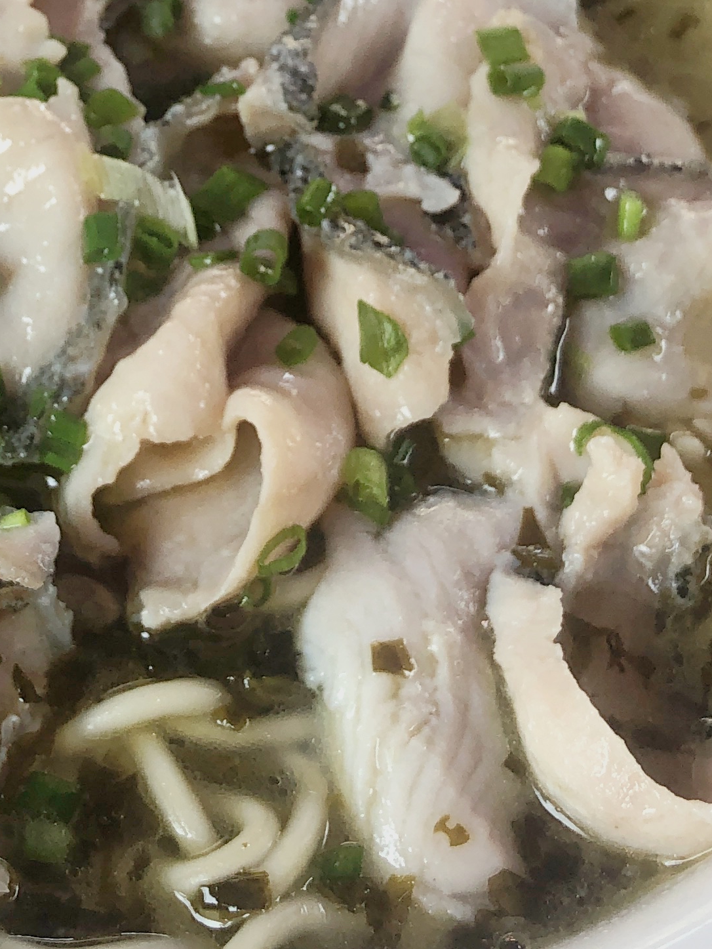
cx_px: 165
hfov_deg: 18.8
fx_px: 2138
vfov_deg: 24.6
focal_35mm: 78
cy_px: 173
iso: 50
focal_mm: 3.99
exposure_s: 1/120
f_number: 1.8
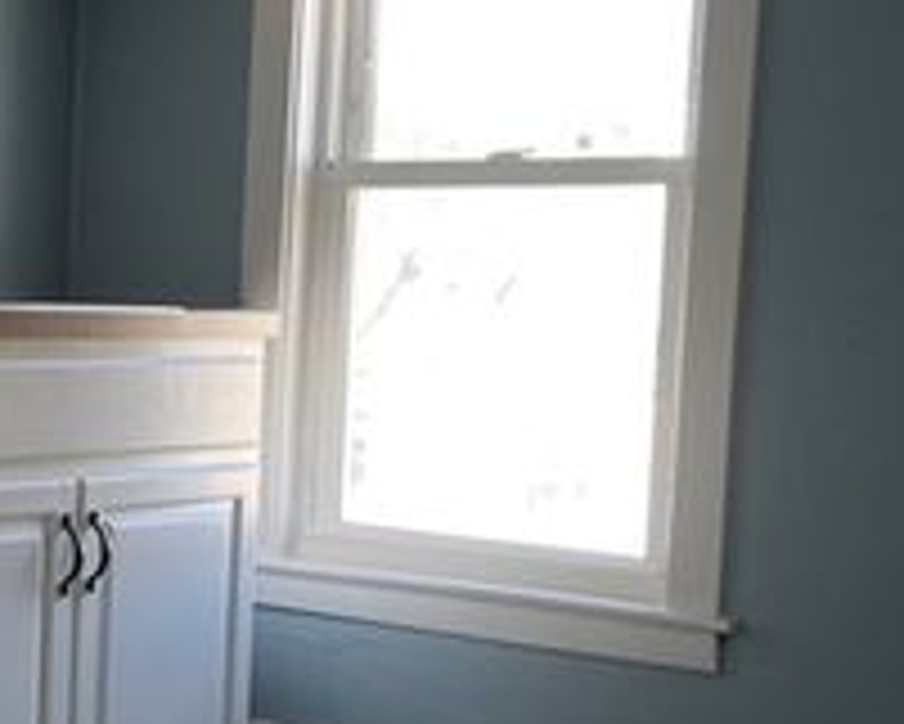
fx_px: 2168
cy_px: 452
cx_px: -117
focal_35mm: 81
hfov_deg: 22.1
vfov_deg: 18.9
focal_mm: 5.1
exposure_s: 1/121
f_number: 1.6
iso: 80
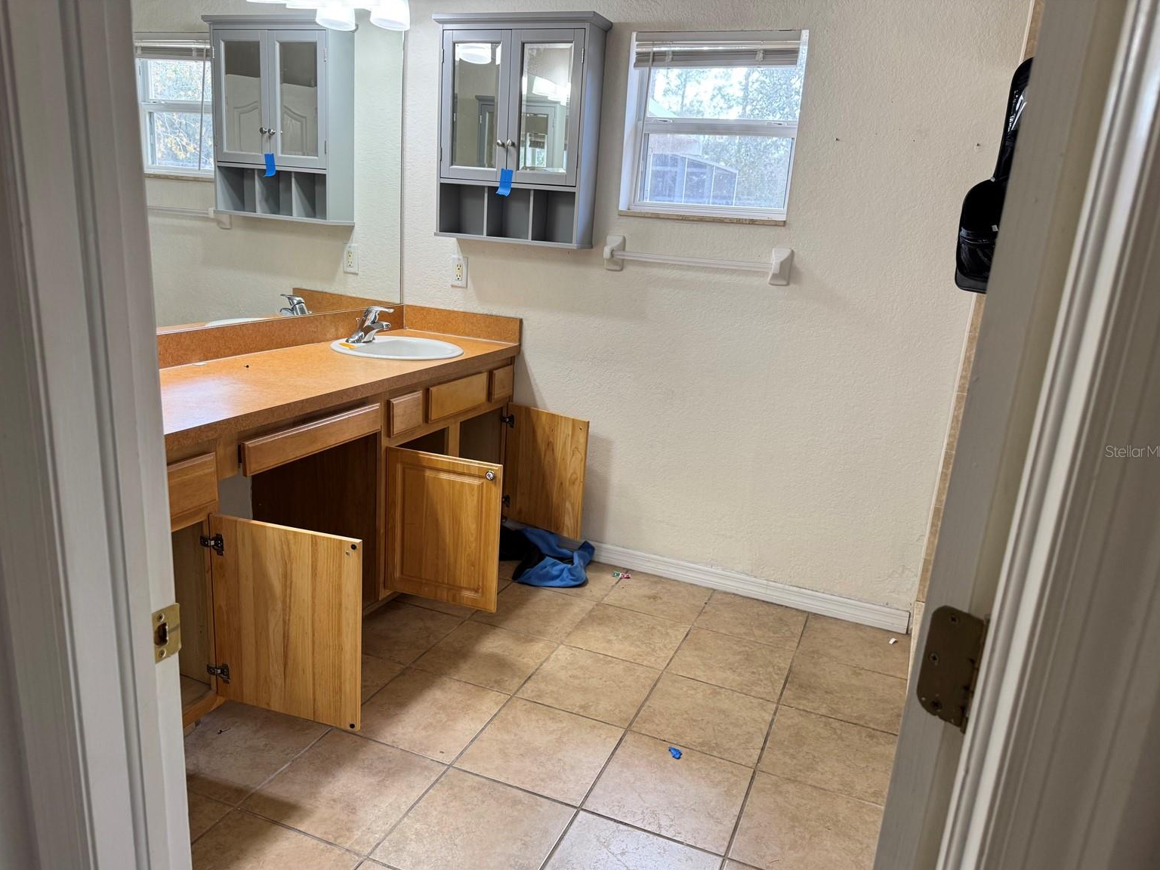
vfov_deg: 54.9
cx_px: 572
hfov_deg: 69.4
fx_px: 838
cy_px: 451
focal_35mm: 25
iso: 125
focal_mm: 6.76
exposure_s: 1/120
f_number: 1.78
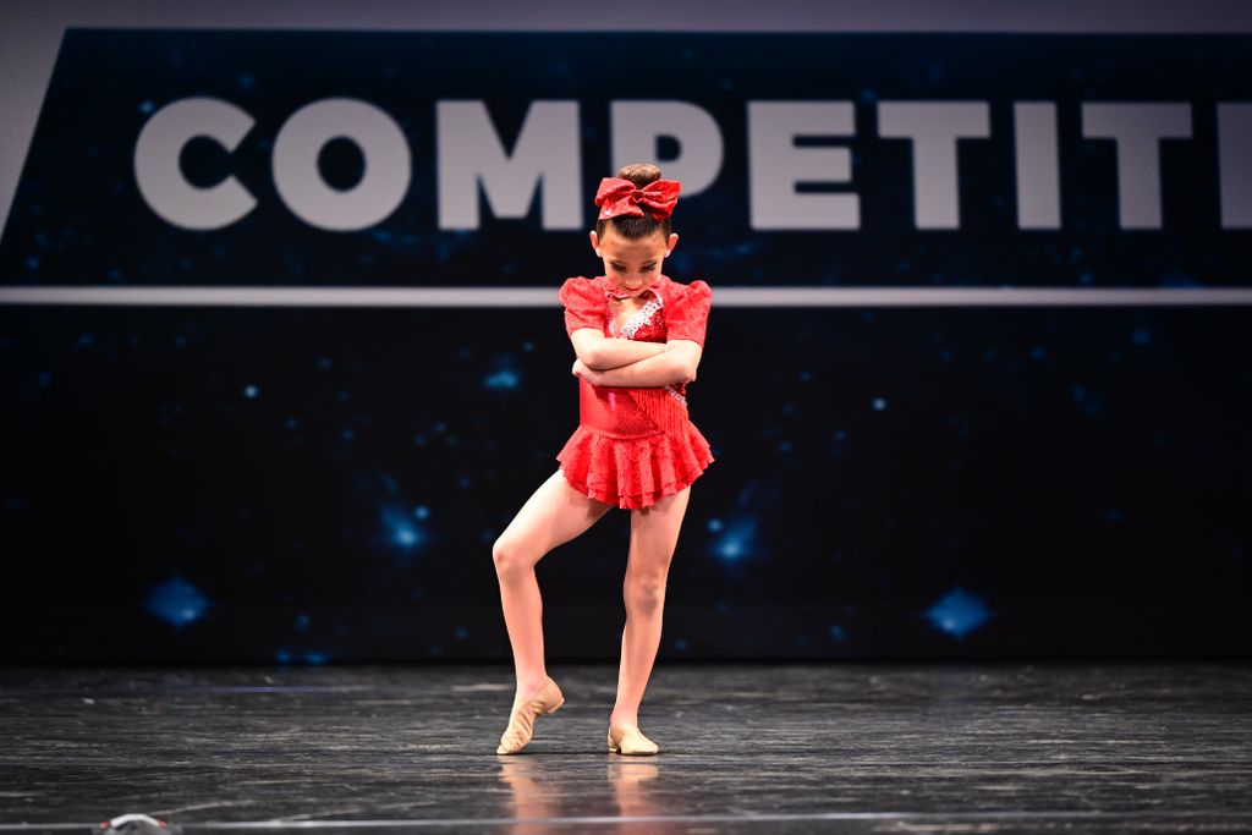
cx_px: 626
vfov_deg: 8.3
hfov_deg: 12.5
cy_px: 418
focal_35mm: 165
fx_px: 5739
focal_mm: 165
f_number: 2.8
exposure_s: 1/800
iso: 1600
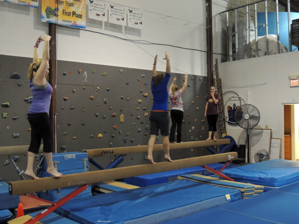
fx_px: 346
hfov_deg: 46.8
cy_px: 112
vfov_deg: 36.0
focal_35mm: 40
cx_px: 150
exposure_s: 1/30
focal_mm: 7.1
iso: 1600
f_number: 3.3
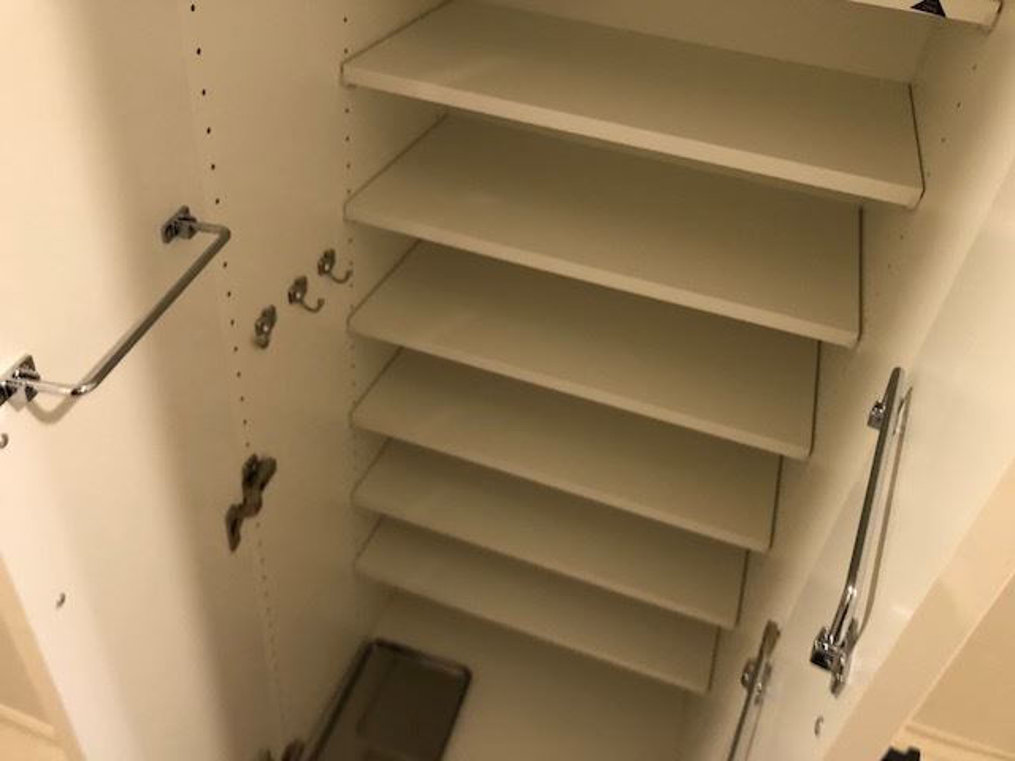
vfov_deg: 49.7
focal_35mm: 28
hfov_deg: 63.4
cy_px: 380
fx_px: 821
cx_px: 508
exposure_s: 1/17
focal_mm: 3.99
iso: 100
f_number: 1.8
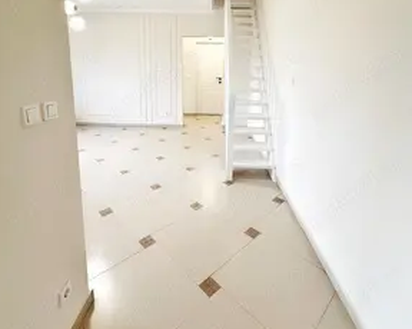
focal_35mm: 19
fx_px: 232
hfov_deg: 83.3
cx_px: 205
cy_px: 107
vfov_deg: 68.6
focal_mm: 2.22
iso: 200
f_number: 2.2
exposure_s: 1/50
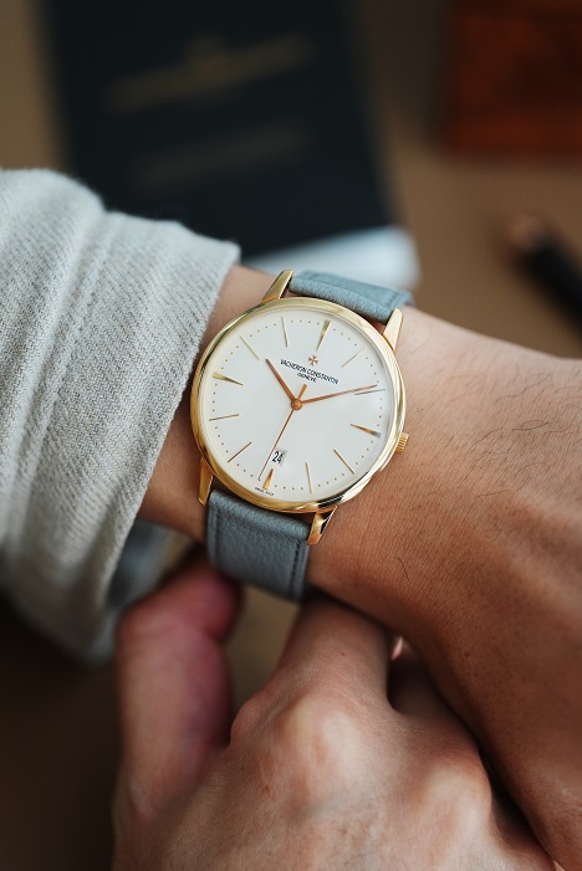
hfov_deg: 13.1
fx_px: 2544
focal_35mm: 105
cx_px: 291
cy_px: 436
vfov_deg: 19.4
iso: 1000
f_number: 2.8
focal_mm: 105
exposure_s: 1/250
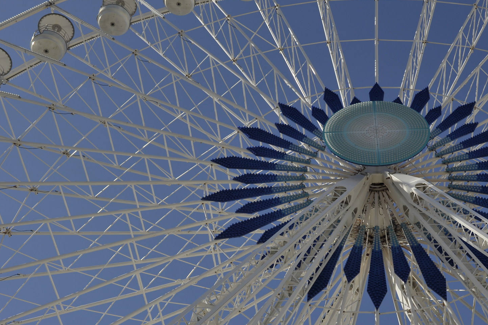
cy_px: 160
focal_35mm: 58
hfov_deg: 33.7
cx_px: 378
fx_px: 786
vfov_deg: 23.3
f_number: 8
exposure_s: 1/1250
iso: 200
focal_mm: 35
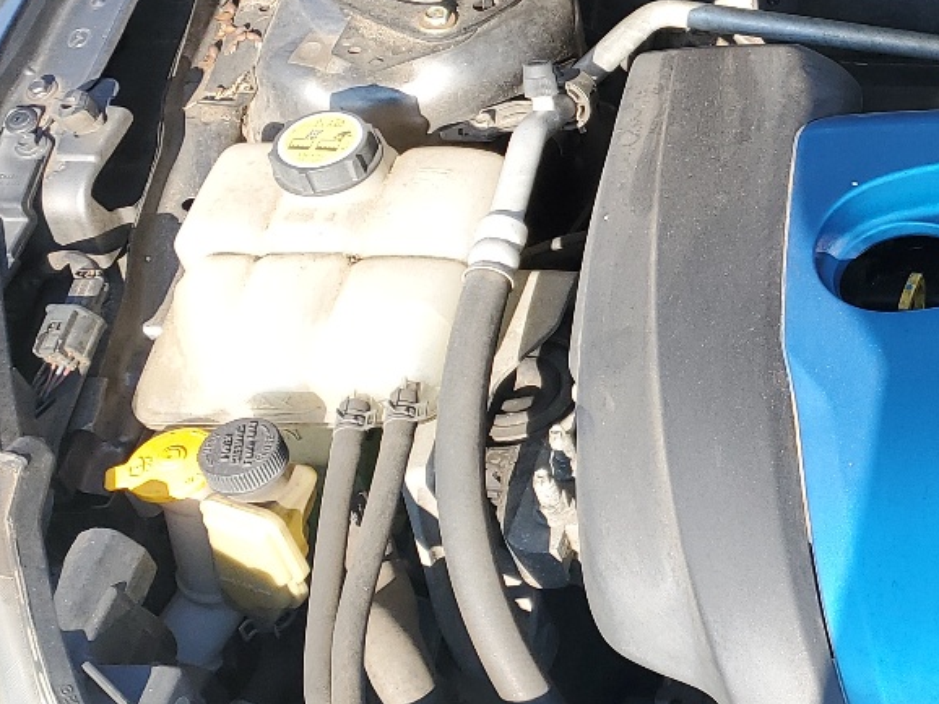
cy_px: 224
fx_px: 1952
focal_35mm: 72
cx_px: 1264
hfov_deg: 23.5
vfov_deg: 20.3
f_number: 1.5
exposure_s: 1/556
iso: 50
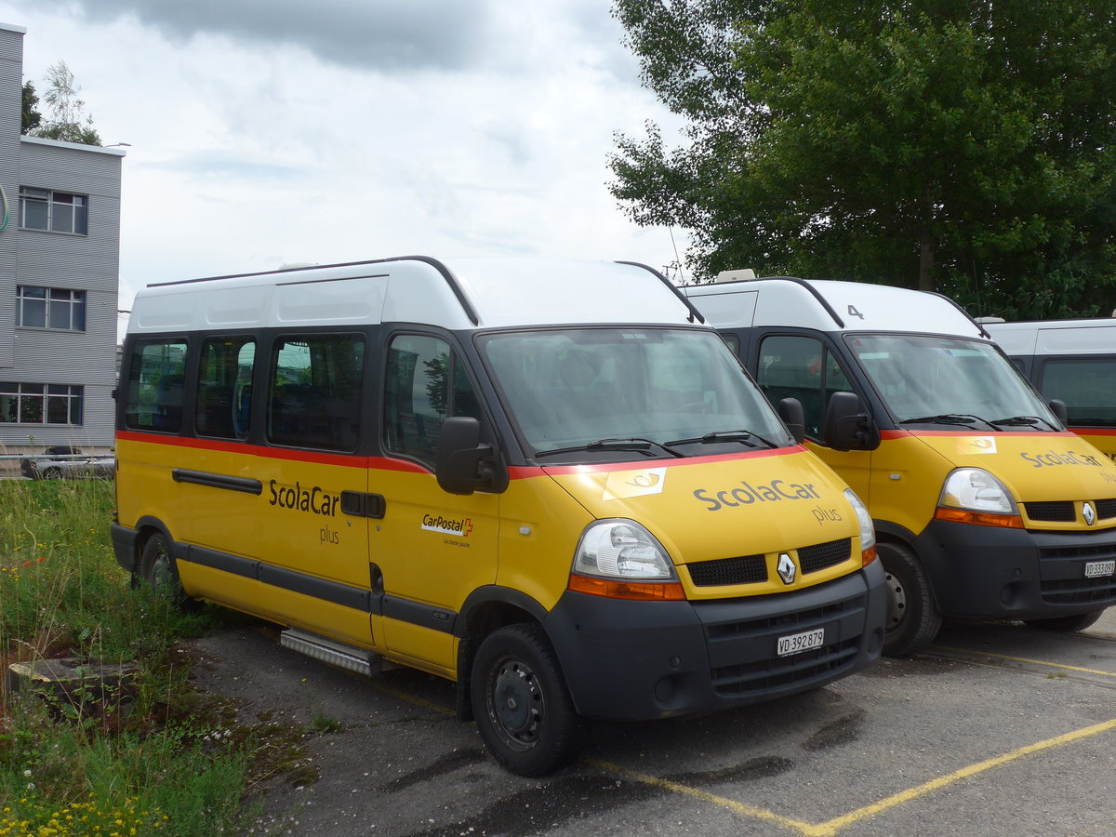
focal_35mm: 44
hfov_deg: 42.9
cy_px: 418
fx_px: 1419
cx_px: 558
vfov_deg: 32.9
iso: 80
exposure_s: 1/2000
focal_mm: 9
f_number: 2.8
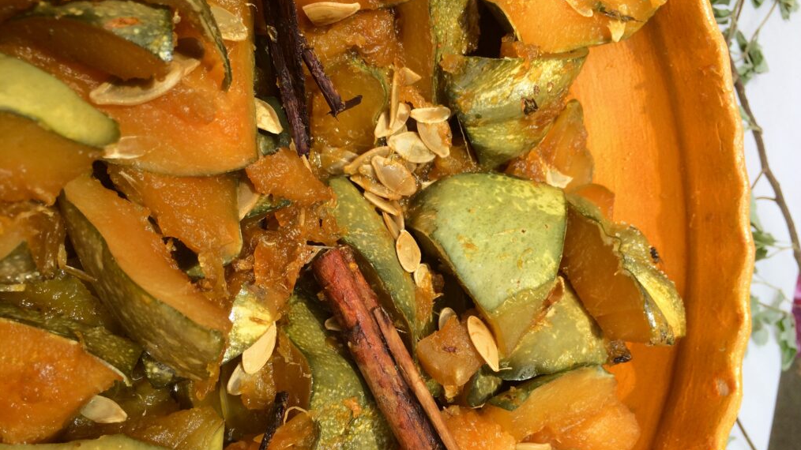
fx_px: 701
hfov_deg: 59.5
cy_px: 257
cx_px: 403
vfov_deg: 35.6
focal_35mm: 33
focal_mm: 4.12
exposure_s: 1/641
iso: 32
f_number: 2.2
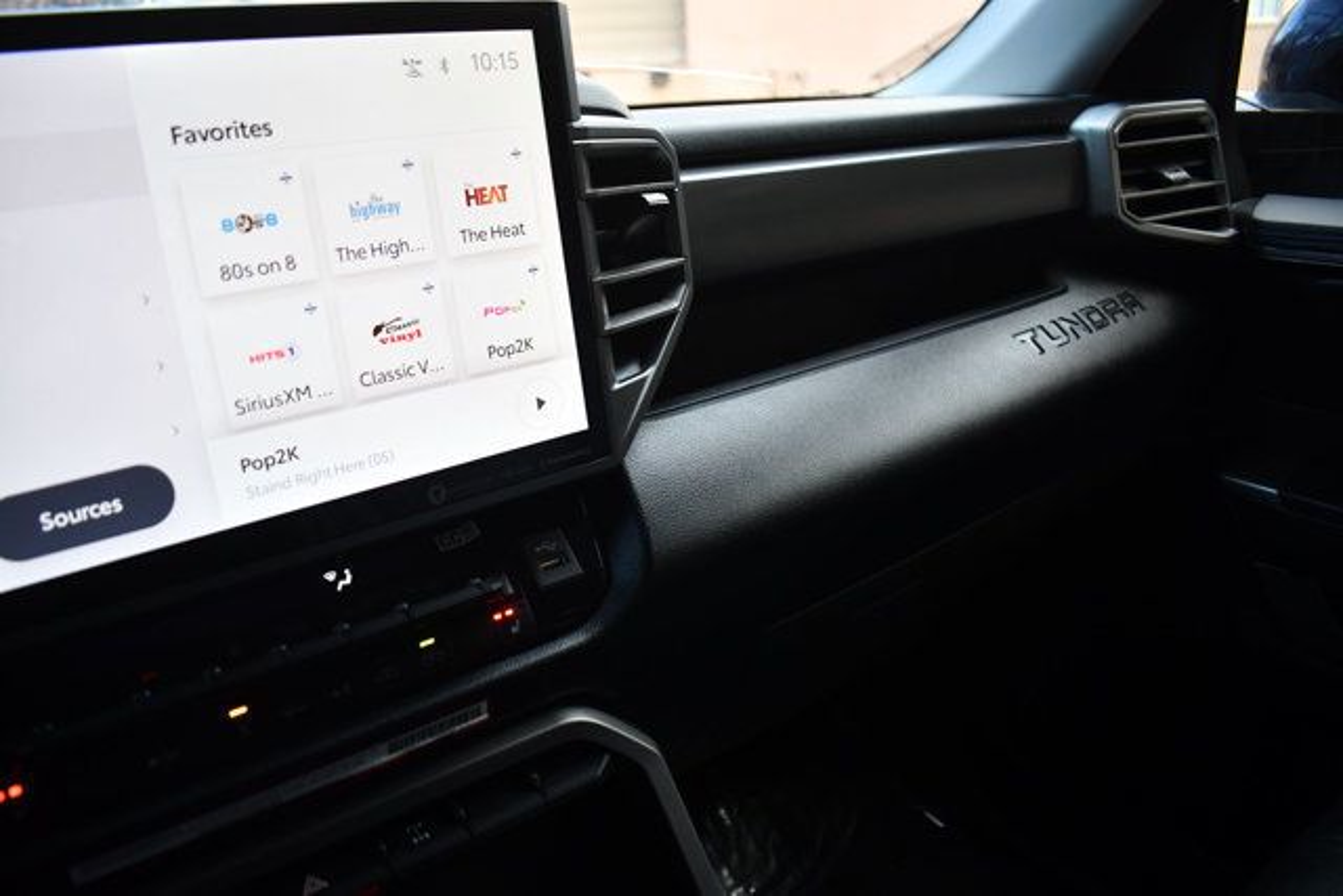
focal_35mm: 27
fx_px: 1007
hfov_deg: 67.4
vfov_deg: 48.0
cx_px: 672
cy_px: 448
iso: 800
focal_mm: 18
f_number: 3.5
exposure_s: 1/200
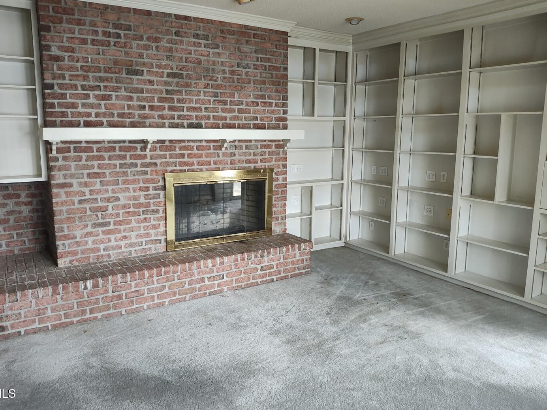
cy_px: 200
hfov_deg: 67.3
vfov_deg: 53.0
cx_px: 267
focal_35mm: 26
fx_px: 411
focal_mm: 4.15
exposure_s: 1/60.1
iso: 394
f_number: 1.5
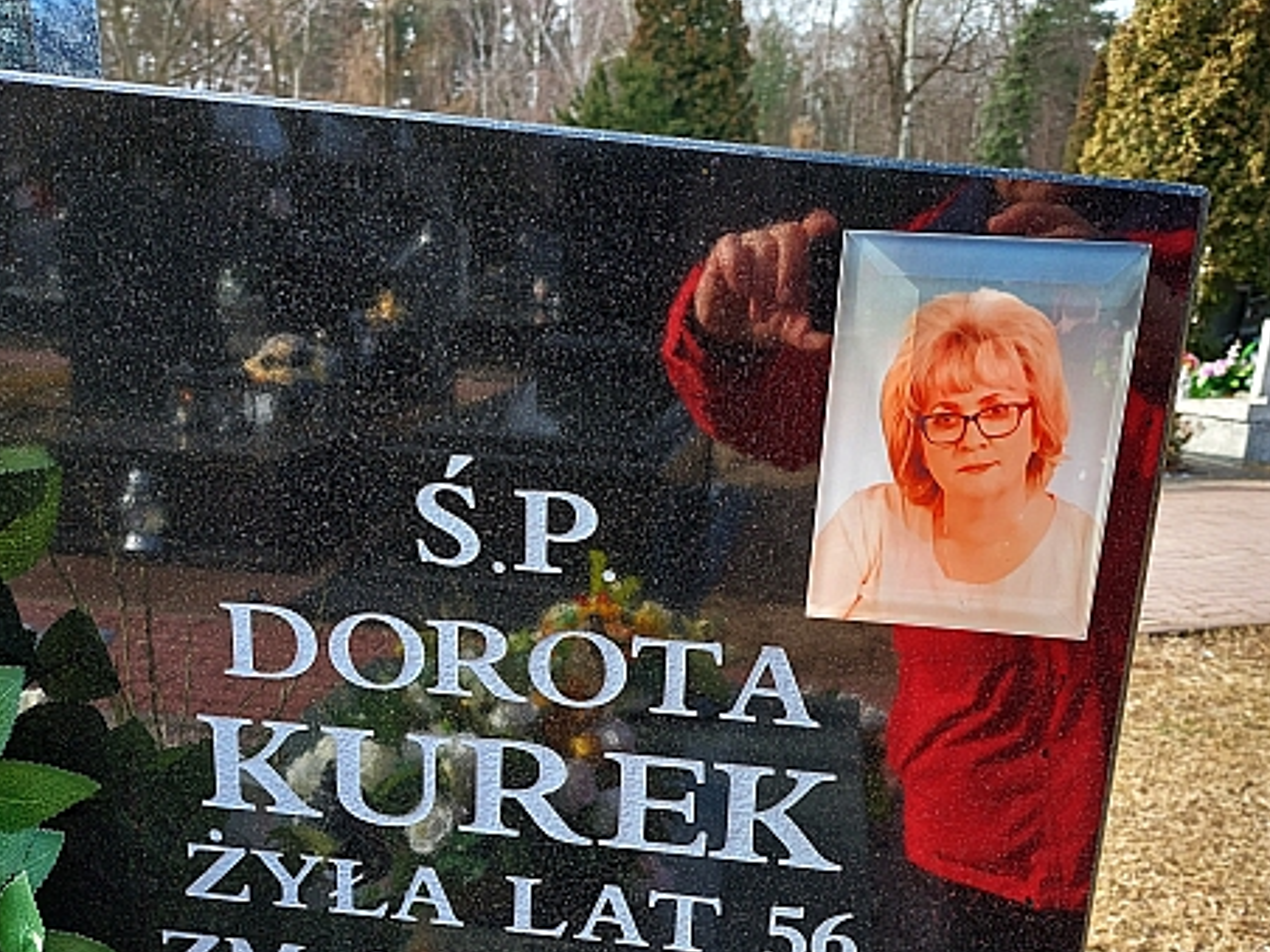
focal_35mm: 34
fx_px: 1247
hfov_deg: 54.0
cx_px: 618
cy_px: 646
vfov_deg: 41.2
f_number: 1.8
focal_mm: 5.23
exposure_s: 1/156
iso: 40
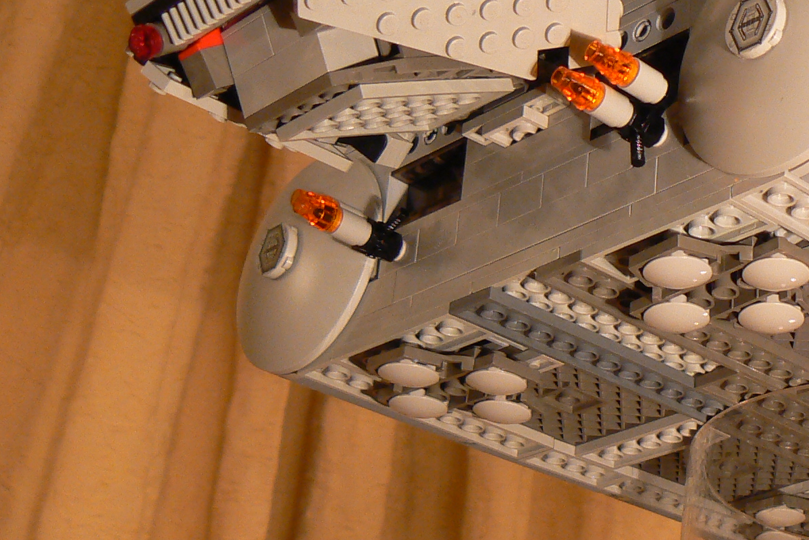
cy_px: 355
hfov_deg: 21.9
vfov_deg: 15.5
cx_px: 882
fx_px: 1978
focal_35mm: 88
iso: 100
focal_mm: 6
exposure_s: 1/4
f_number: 3.2
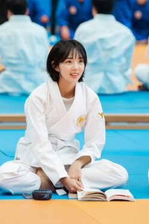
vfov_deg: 8.2
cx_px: 66
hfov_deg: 5.5
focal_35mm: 252
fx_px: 1564
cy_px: 102
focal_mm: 200
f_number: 4
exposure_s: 1/40
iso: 125
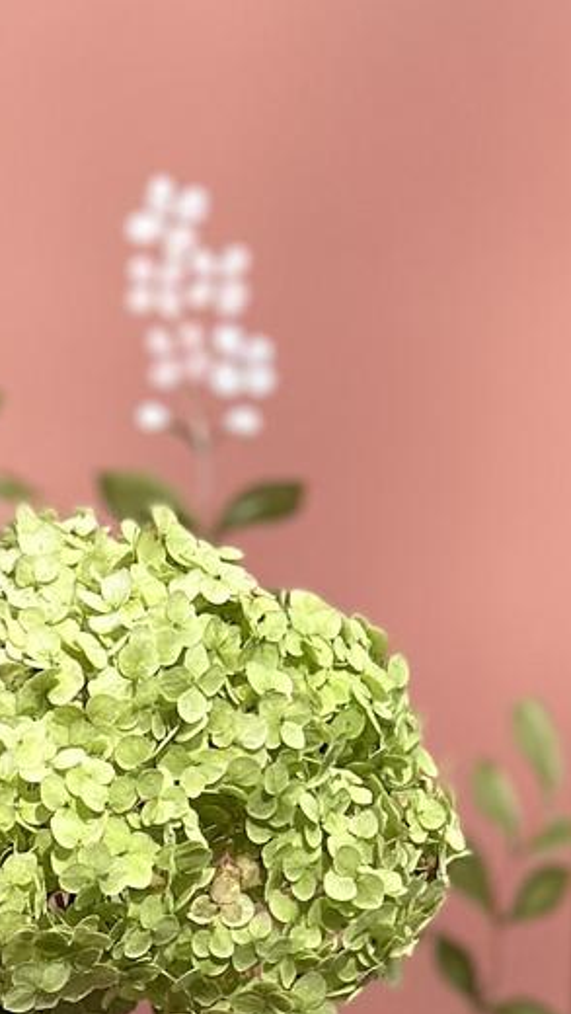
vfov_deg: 10.1
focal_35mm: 201
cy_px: 1882
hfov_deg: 6.0
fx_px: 5403
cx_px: -115
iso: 100
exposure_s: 1/4367
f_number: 1.78
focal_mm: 6.86
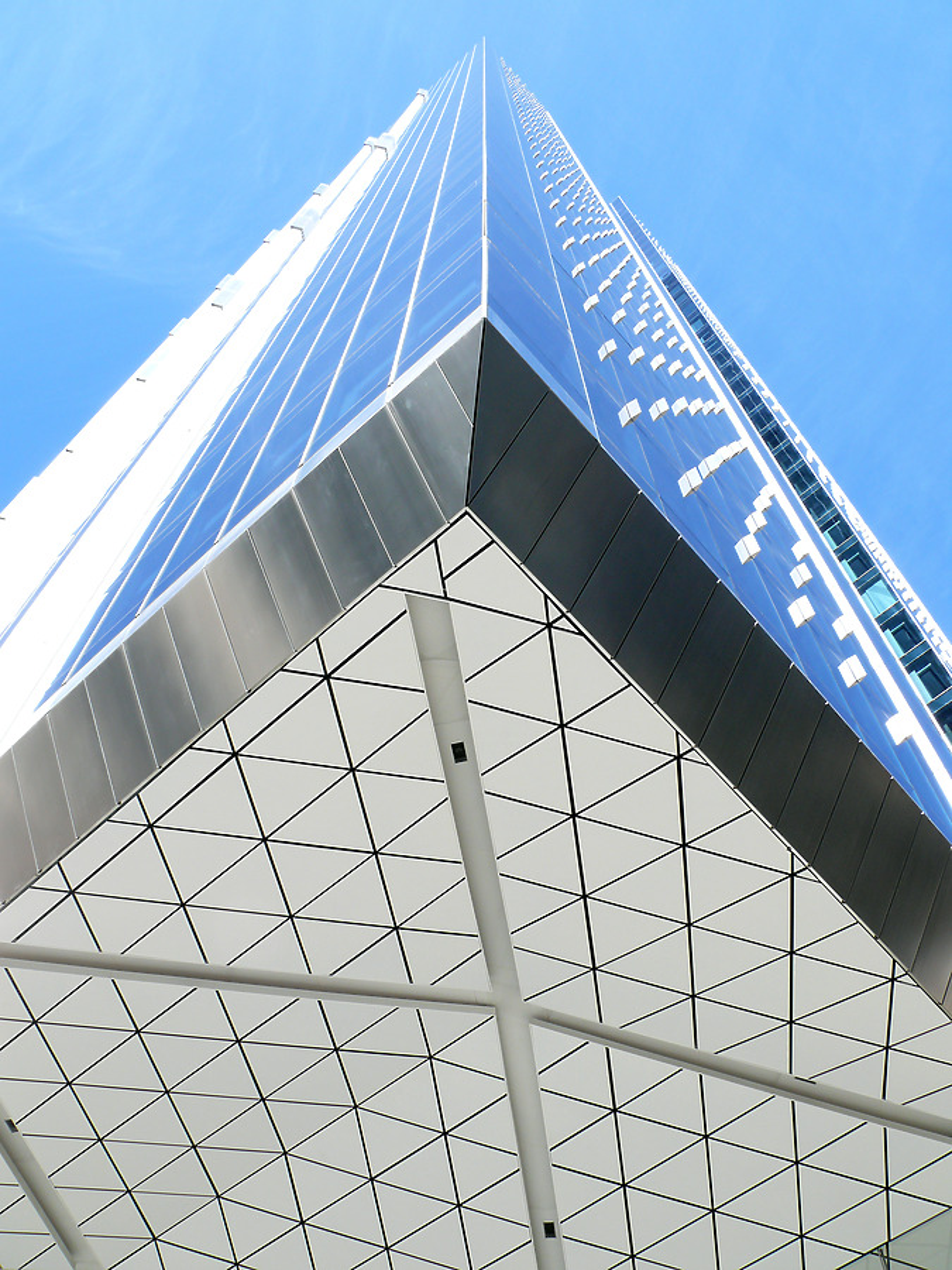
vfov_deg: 52.6
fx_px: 1283
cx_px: 476
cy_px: 635
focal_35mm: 35
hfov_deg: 40.7
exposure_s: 1/250
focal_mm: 7.4
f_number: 5
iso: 100
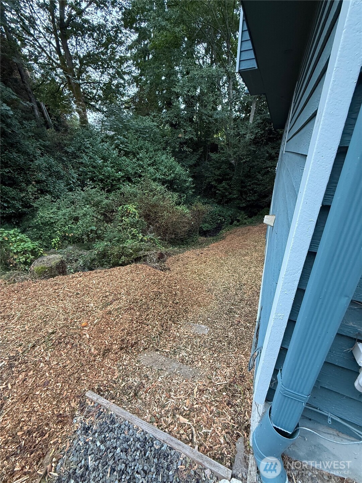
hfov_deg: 85.7
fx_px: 195
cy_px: 242
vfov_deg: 102.1
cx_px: 181
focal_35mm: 14
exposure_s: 1/83
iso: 320
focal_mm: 2.22
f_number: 2.2
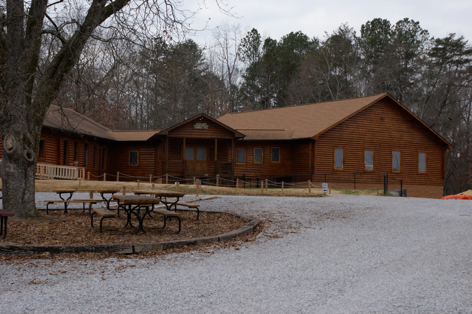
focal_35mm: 68
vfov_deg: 20.1
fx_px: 884
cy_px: 157
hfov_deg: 29.9
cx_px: 236
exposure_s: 1/160
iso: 100
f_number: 8
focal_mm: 45
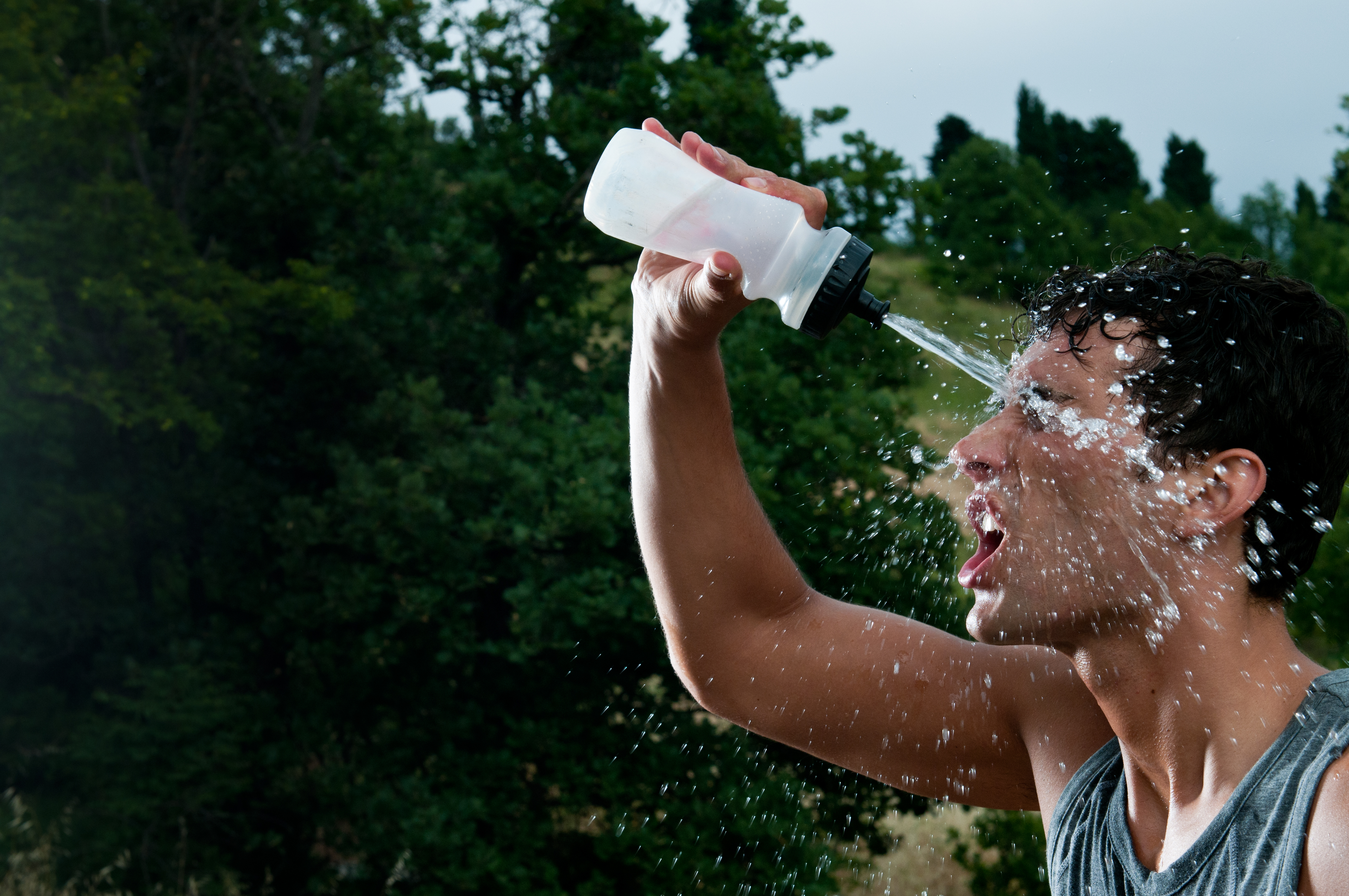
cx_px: 674
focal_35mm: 72
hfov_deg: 28.1
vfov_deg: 18.9
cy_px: 448
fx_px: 2695
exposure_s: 1/250
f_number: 8
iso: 200
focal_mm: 48
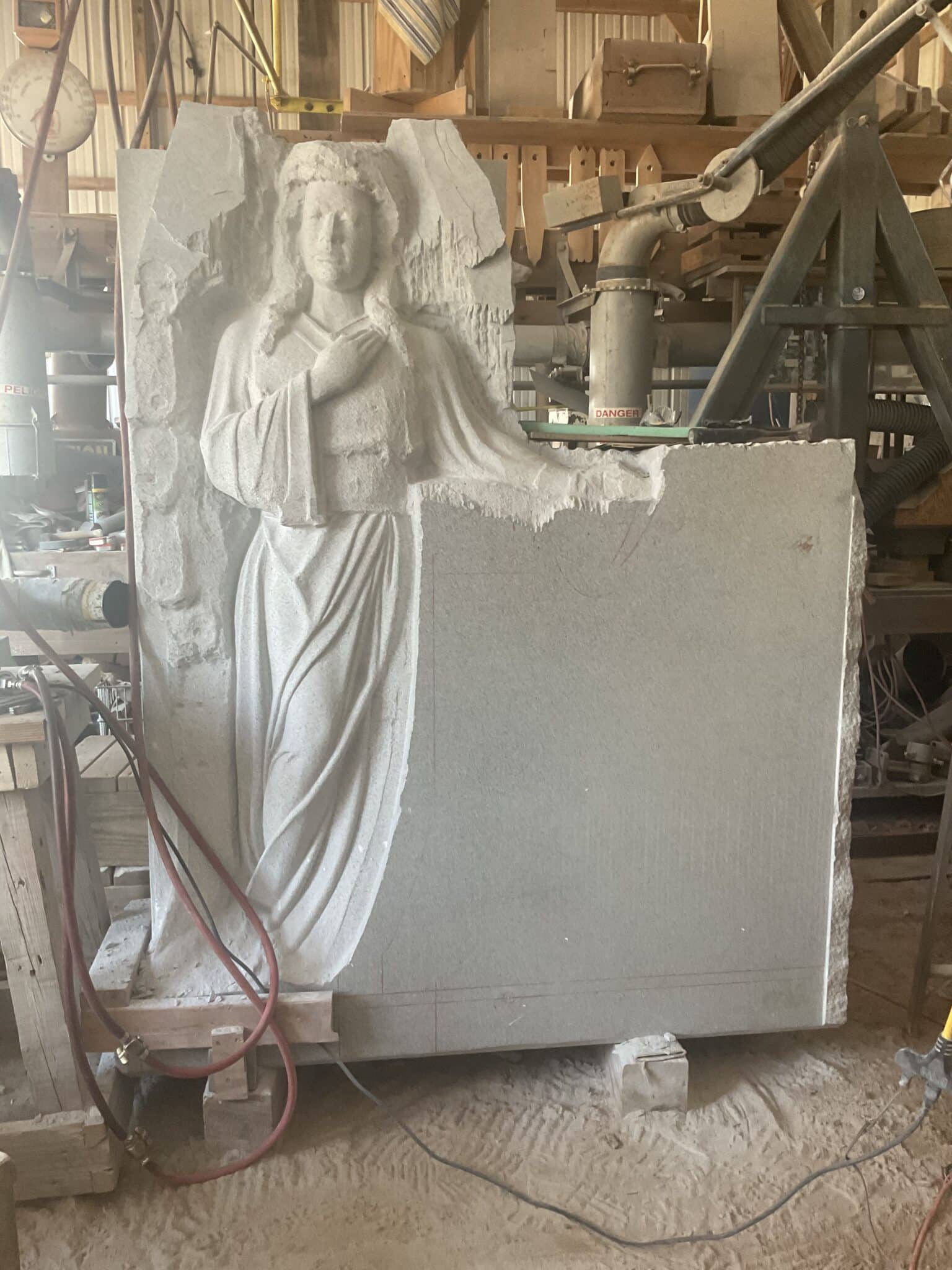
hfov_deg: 48.2
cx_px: 476
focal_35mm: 29
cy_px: 635
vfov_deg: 61.7
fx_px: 1063
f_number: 1.8
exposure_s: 1/60
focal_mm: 3
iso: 100
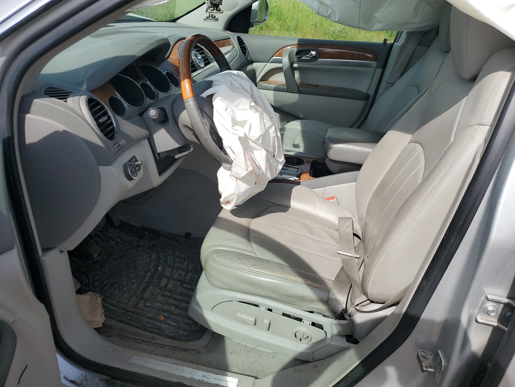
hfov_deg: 67.3
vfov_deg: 53.1
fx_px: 387
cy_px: 194
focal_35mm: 26
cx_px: 258
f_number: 1.5
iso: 50
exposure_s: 1/2500
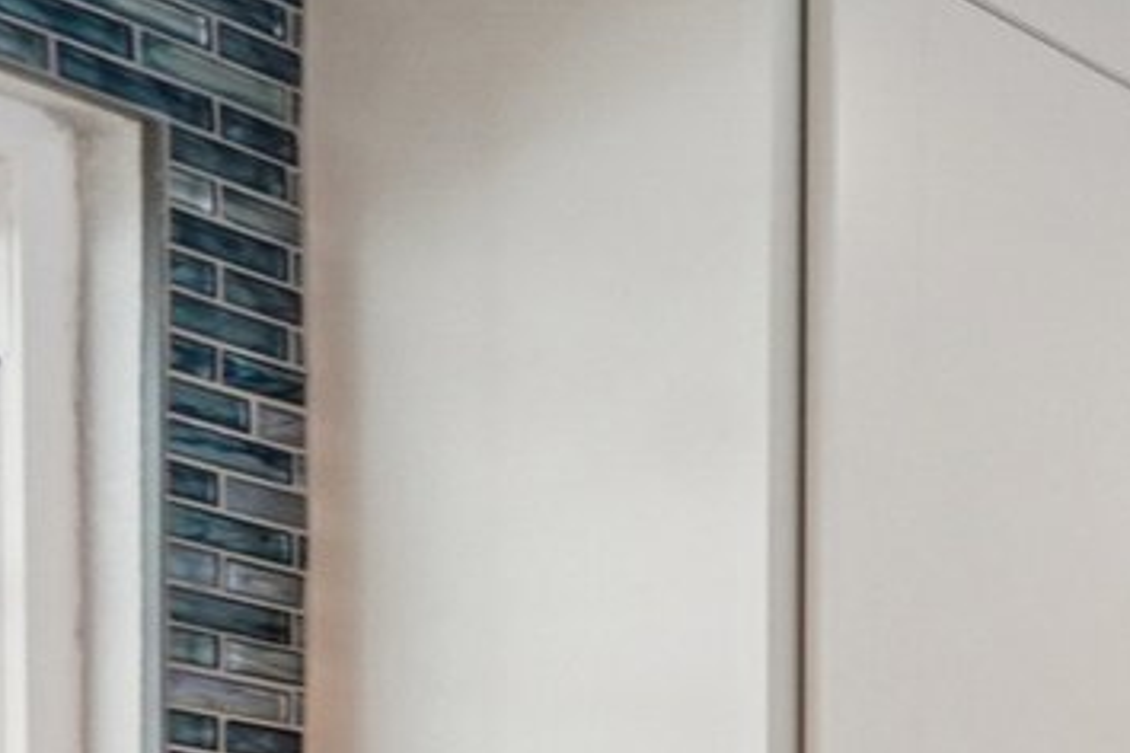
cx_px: 3189
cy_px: 1300
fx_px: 3264
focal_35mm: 104
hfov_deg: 12.1
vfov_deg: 12.2
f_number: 8
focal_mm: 12
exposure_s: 1/13
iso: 400
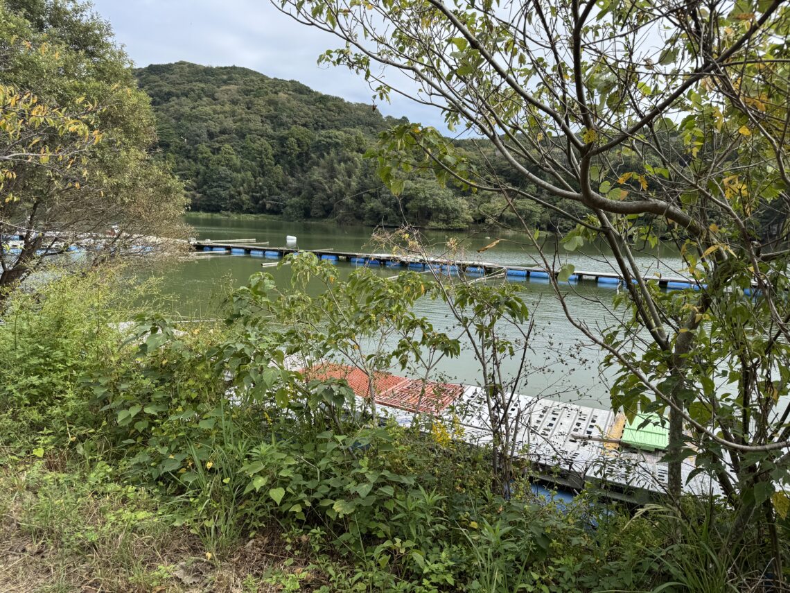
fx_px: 548
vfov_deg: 56.8
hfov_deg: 71.6
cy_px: 296
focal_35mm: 24
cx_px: 395
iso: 80
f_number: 1.78
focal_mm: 6.76
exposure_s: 1/2041
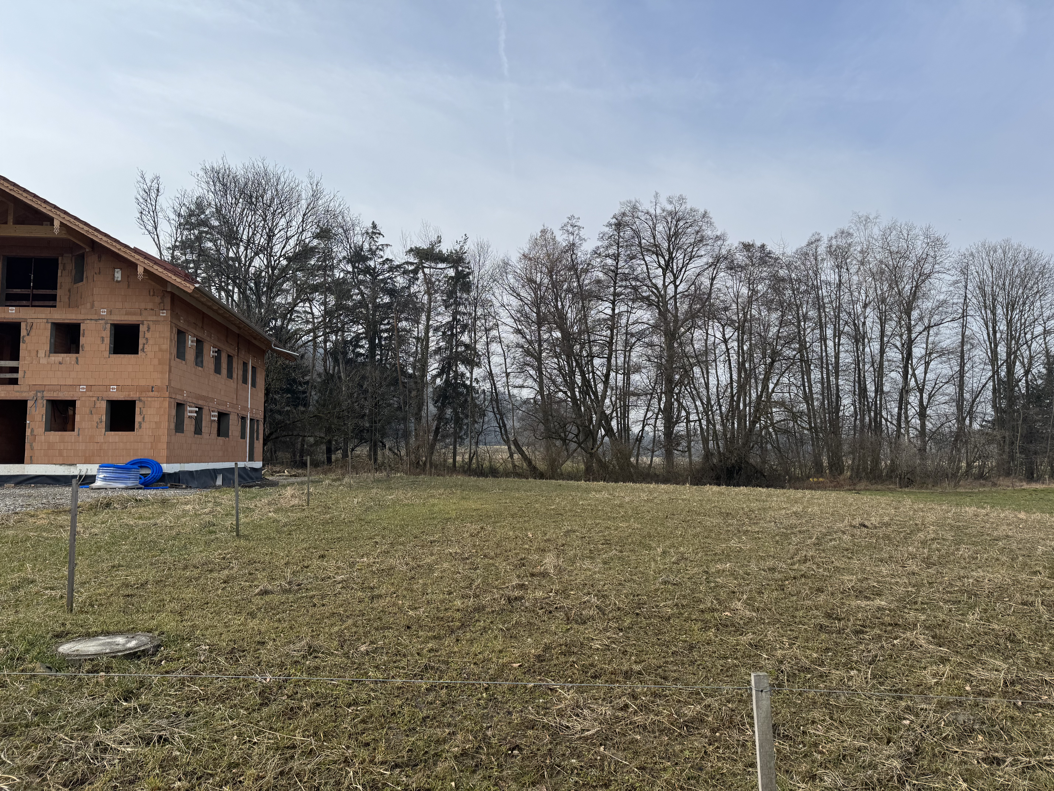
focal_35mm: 24
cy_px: 396
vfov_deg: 56.8
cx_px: 527
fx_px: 731
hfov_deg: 71.6
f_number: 1.78
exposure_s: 1/4049
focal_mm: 6.76
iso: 80
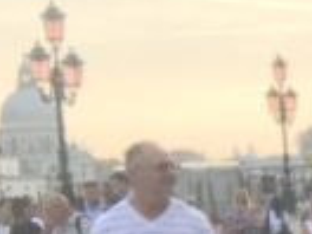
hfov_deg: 9.6
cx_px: 711
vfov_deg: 7.8
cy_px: 344
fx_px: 1685
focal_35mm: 187
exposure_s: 1/118
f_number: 2.2
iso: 25
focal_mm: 2.87
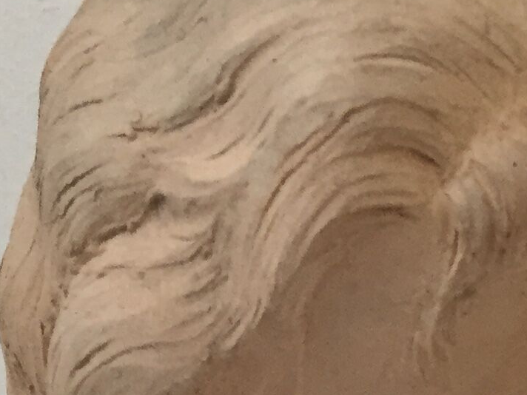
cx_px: 714
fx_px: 2025
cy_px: 877
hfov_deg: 14.1
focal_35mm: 133
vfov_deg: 10.0
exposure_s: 1/33
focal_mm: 4.15
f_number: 2.2
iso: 160
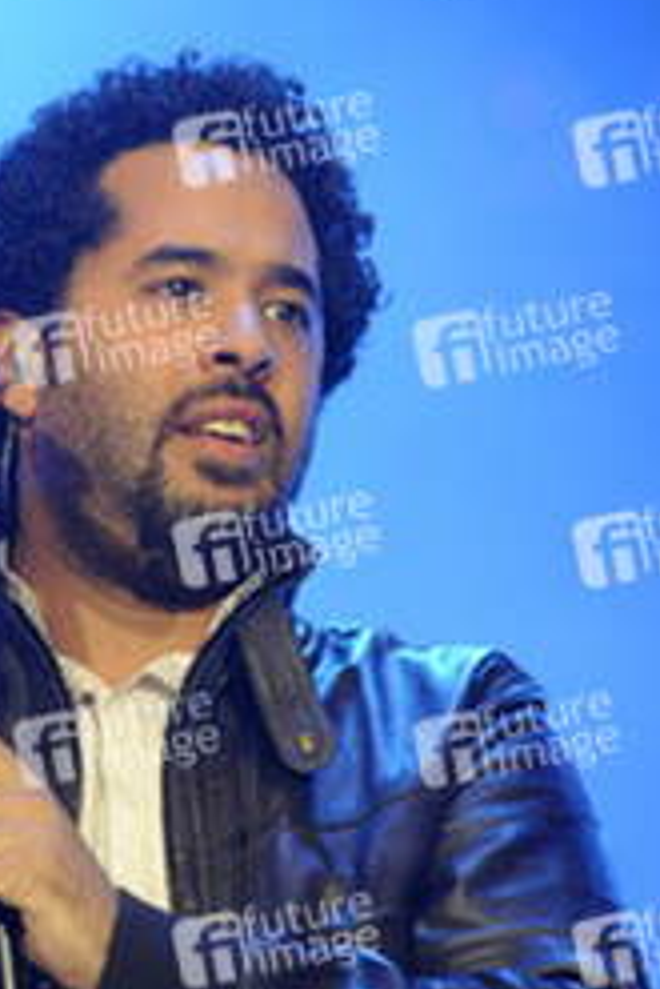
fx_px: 10023
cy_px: 440
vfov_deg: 5.6
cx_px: 170
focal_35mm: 365
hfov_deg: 3.8
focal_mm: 200
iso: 3200
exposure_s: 1/160
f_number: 5.6
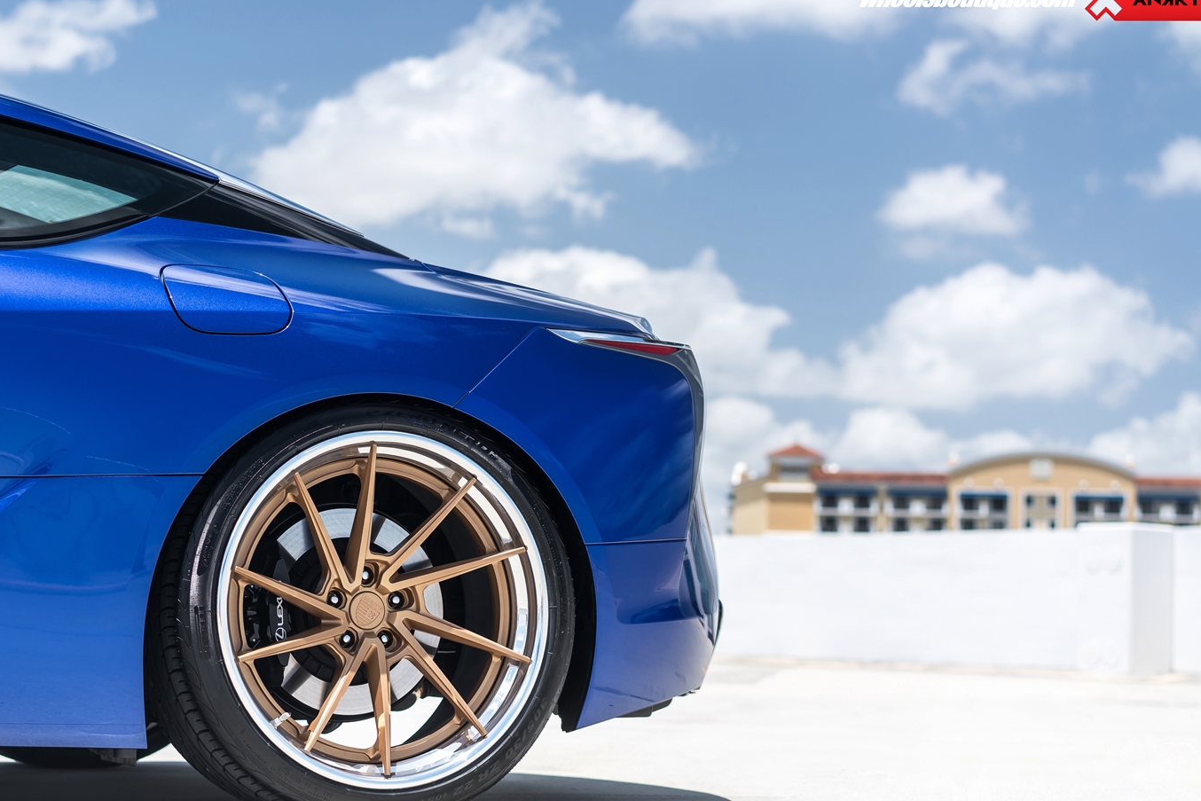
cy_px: 432
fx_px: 2602
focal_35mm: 78
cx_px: 387
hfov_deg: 25.8
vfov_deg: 17.5
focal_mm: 55
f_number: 3.2
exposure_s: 1/640
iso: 100
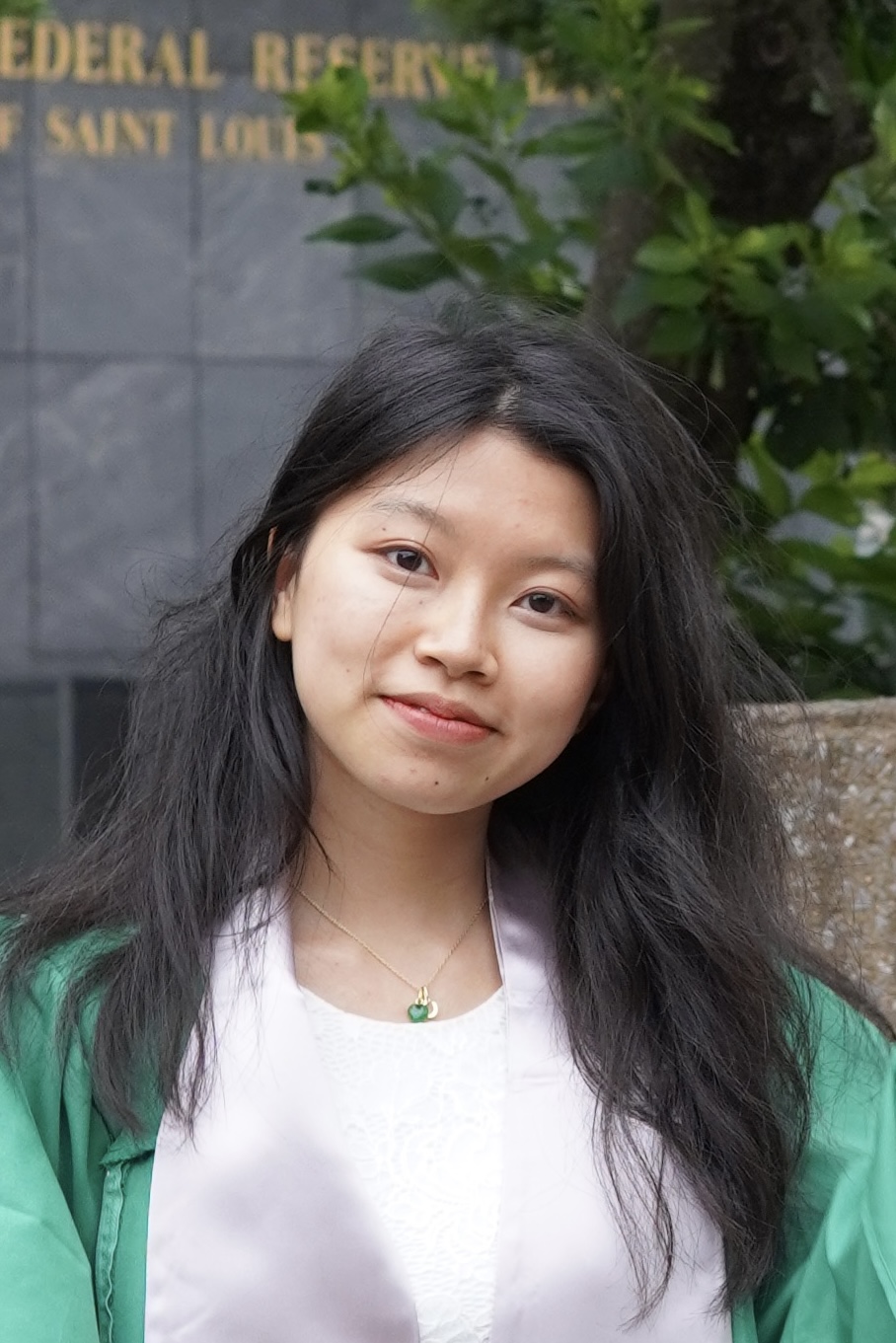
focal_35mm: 45
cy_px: 672
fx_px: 1679
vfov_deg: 43.6
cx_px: 448
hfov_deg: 29.9
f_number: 4
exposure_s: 1/160
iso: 400
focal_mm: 30
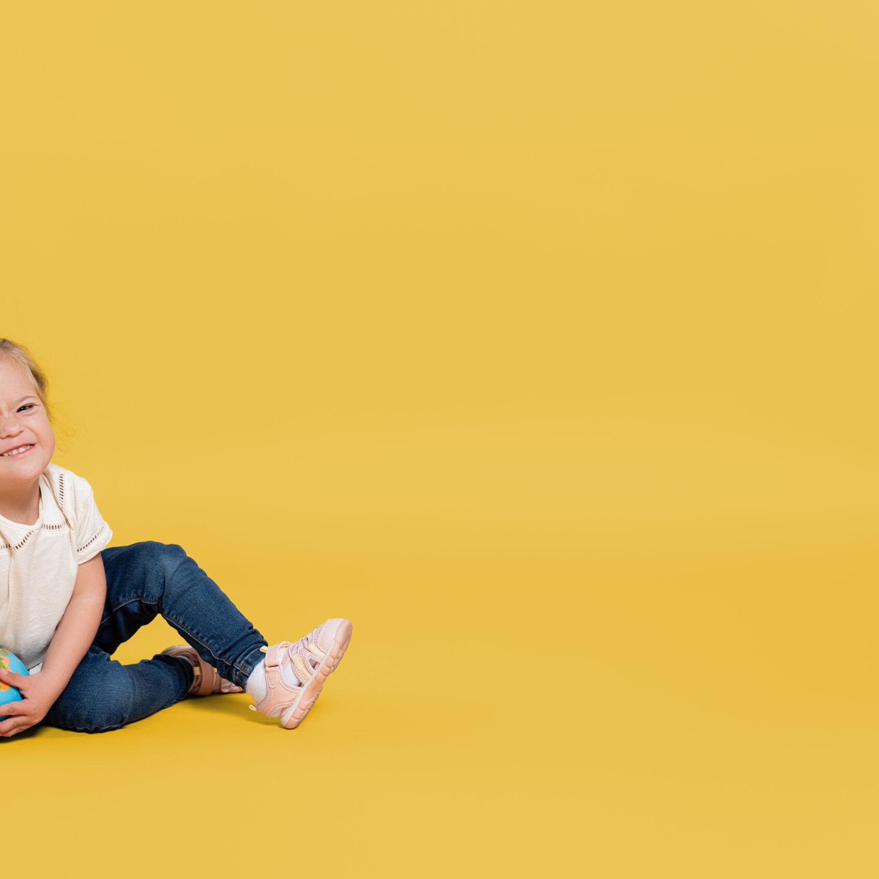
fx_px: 1839
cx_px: 348
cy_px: 440
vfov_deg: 26.9
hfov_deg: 26.8
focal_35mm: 64
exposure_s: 1/160
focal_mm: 50
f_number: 4
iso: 80
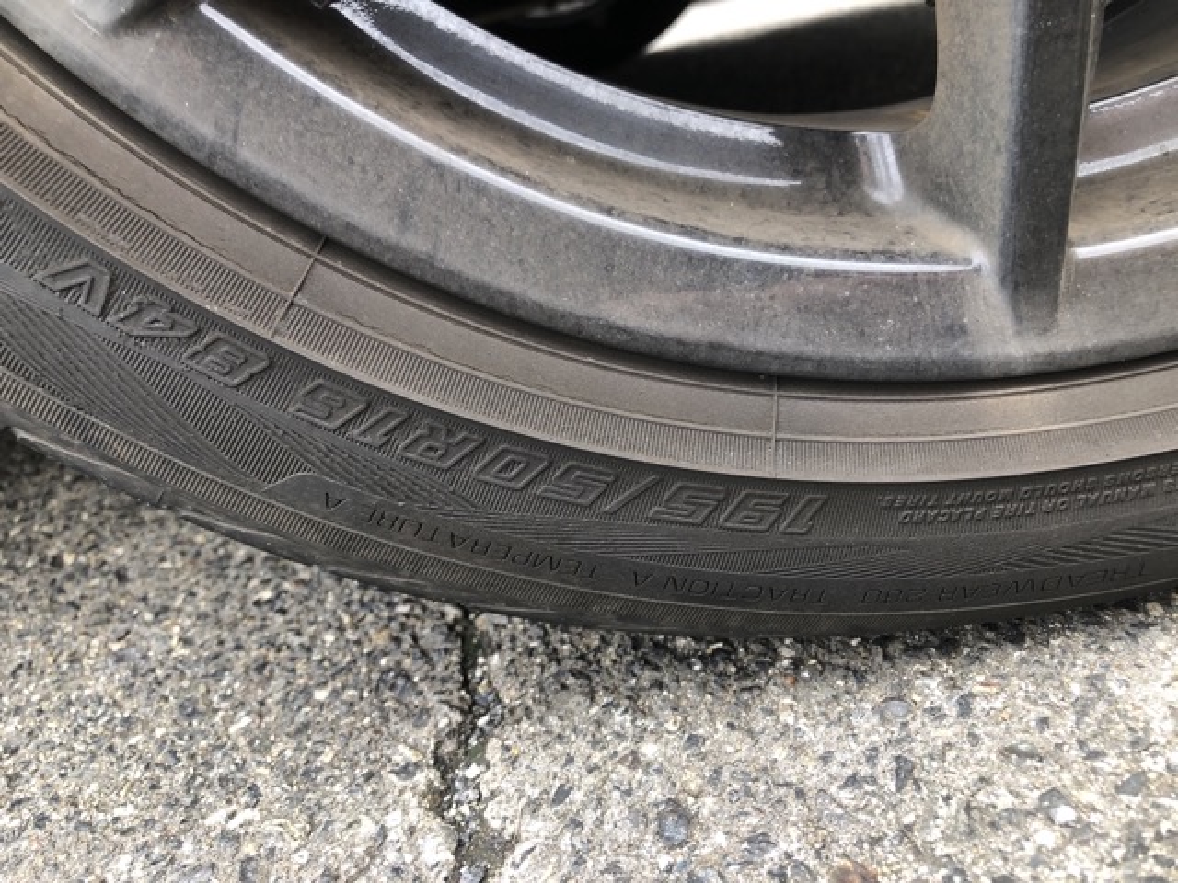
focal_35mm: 28
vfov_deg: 49.7
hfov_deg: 63.4
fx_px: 953
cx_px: 589
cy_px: 442
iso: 25
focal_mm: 3.99
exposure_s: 1/40
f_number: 1.8
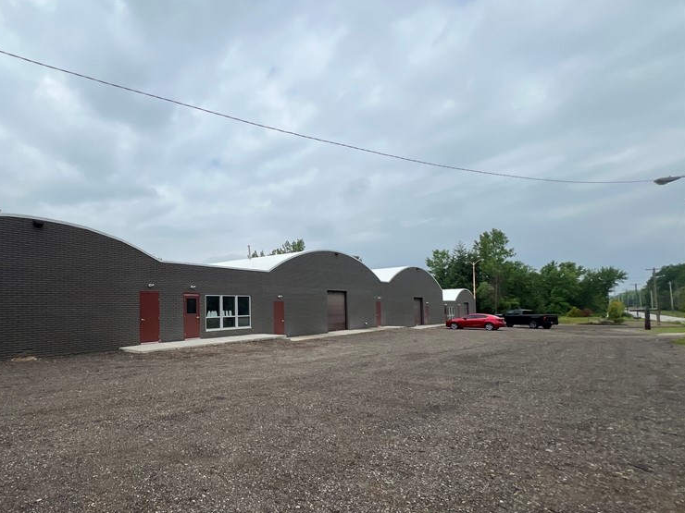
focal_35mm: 18
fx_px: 356
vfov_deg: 71.3
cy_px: 287
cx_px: 218
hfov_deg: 84.1
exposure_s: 1/2950
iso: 32
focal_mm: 1.57
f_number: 1.8
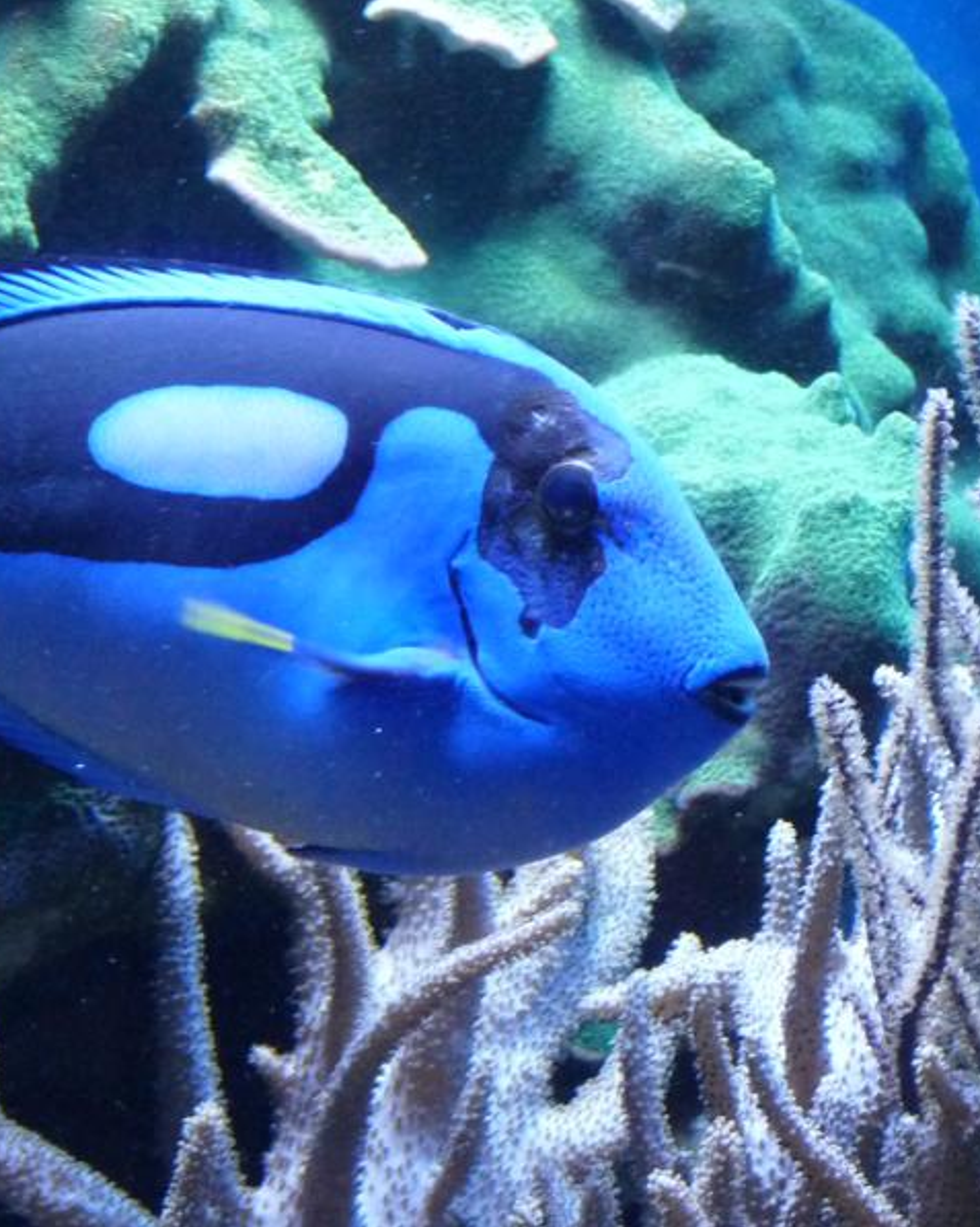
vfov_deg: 9.9
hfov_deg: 7.9
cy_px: 612
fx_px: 7075
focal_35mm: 195
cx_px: 203
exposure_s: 1/80
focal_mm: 18.7
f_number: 3.6
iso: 500
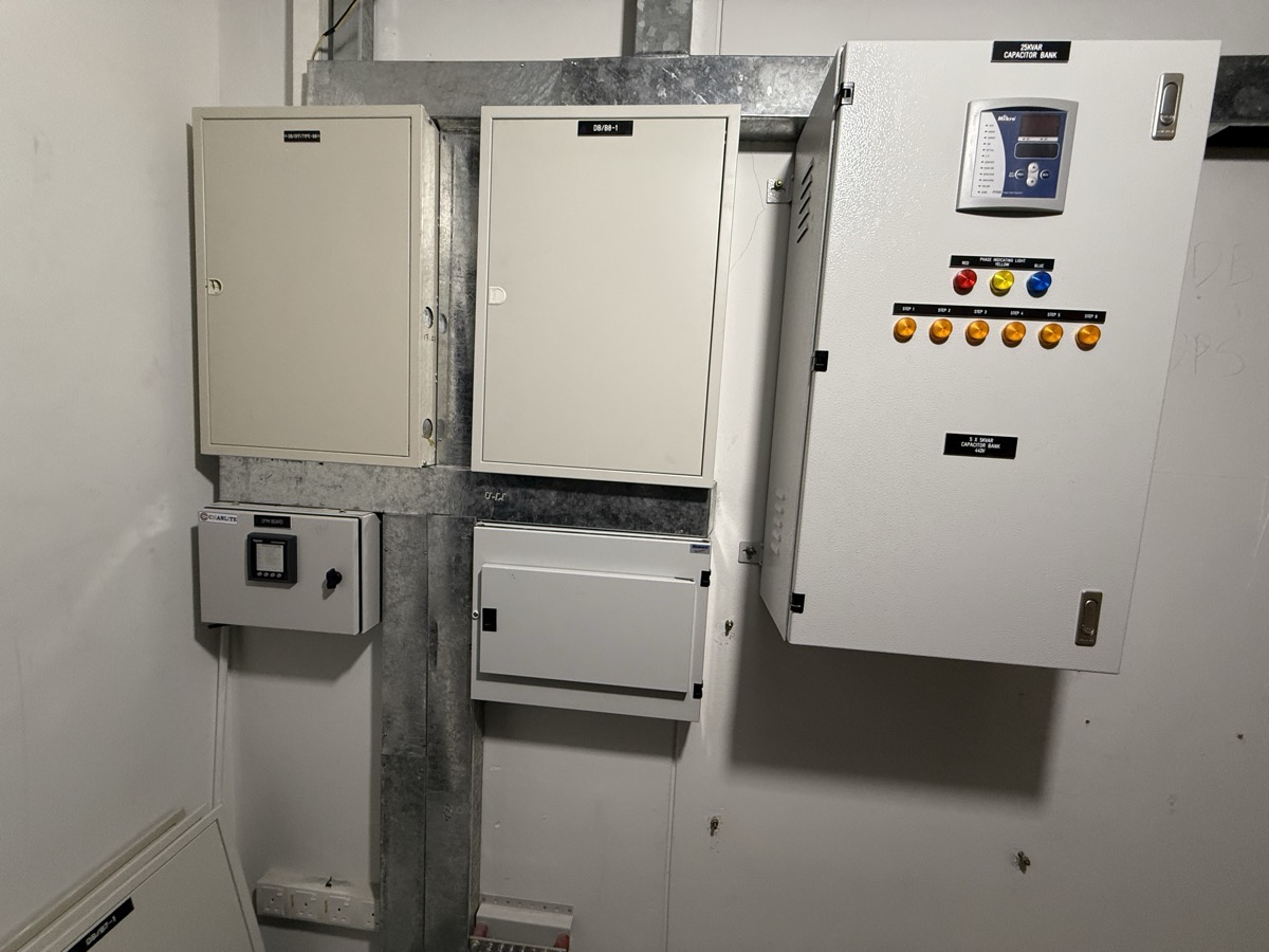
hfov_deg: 102.1
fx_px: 513
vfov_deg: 85.7
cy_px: 476
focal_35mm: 14
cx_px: 634
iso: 320
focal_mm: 2.22
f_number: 2.2
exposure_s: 1/100
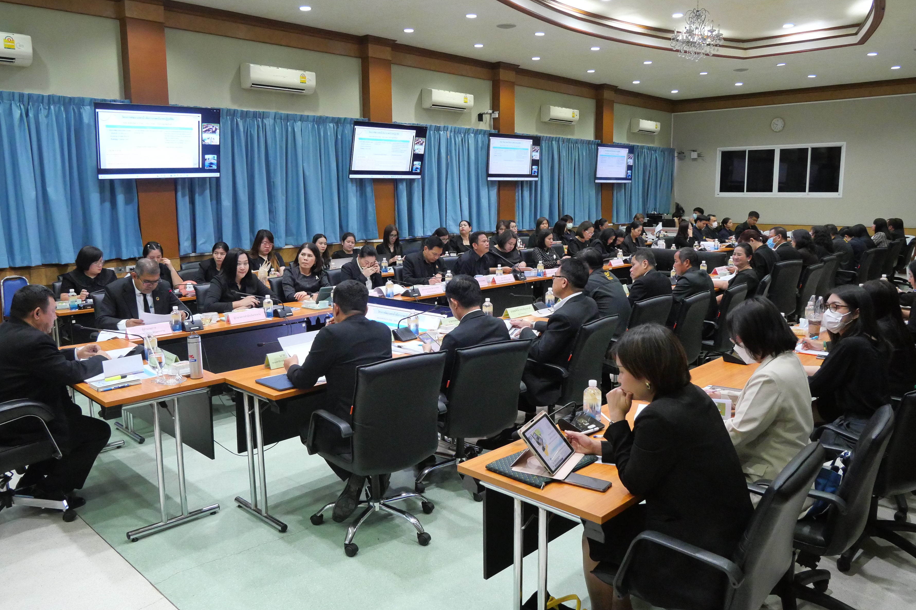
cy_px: 295
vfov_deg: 51.3
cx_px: 461
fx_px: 636
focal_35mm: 25
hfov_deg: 71.5
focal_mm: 12
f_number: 5
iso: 3200
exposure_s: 1/80
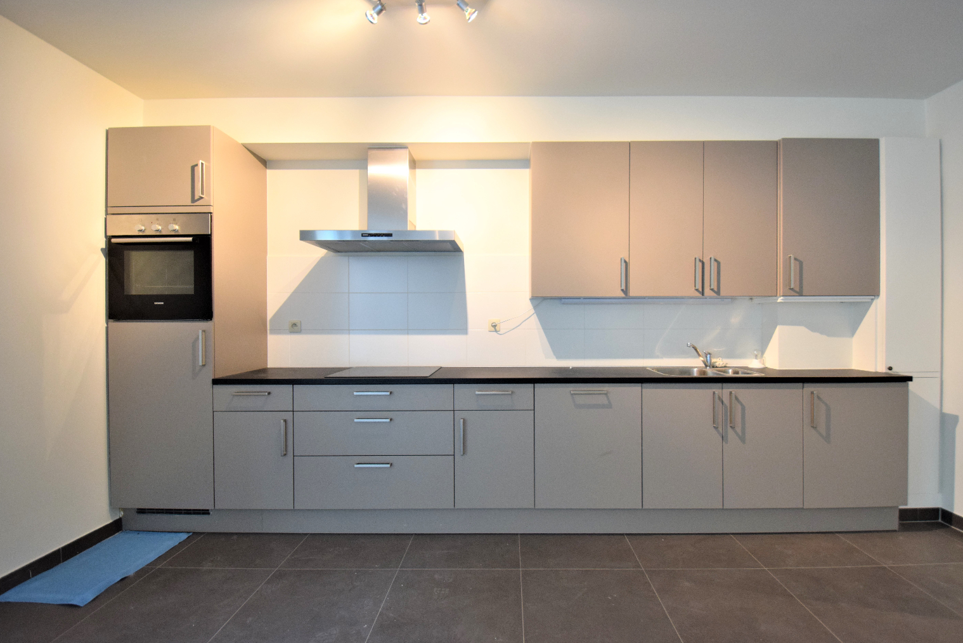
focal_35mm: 16
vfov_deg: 73.8
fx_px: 428
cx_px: 501
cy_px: 316
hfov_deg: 96.7
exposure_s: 1/60
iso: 1100
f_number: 3.5
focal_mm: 10
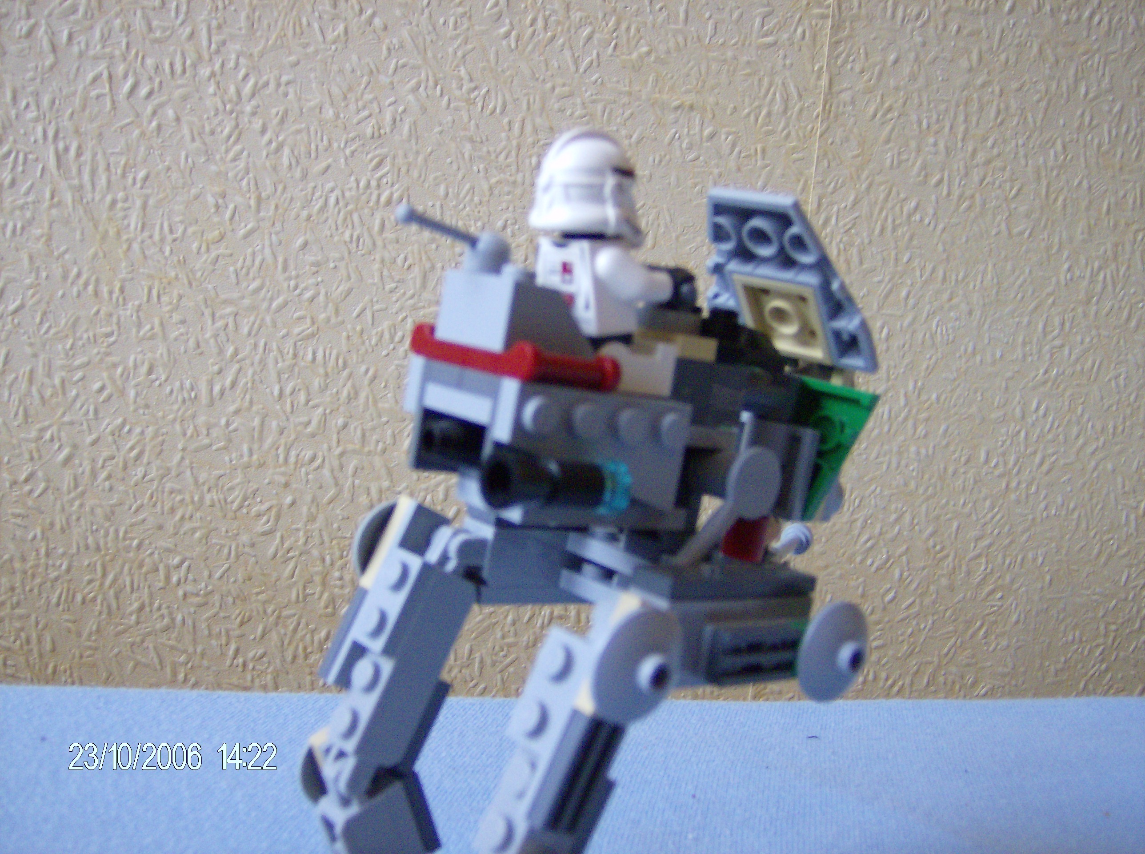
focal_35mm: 36
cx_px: 572
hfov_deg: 51.5
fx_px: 1188
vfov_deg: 39.5
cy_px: 427
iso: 200
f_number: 2.8
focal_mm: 6
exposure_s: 1/60.6
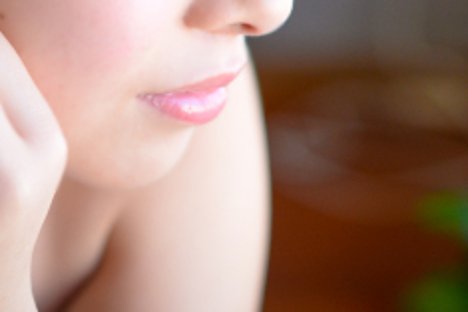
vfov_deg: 7.9
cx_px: 315
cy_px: -165
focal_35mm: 170
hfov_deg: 12.1
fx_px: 2211
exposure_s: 1/320
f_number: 2.8
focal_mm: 50
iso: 400
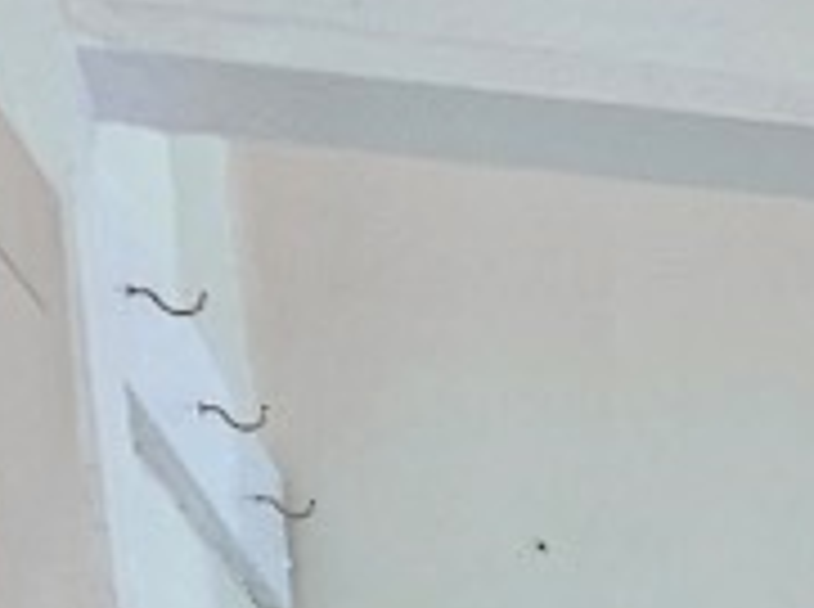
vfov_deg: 9.0
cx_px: 2037
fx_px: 3379
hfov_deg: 11.2
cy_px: 1576
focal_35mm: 144
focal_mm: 4.25
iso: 64
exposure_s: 1/60
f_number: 1.8
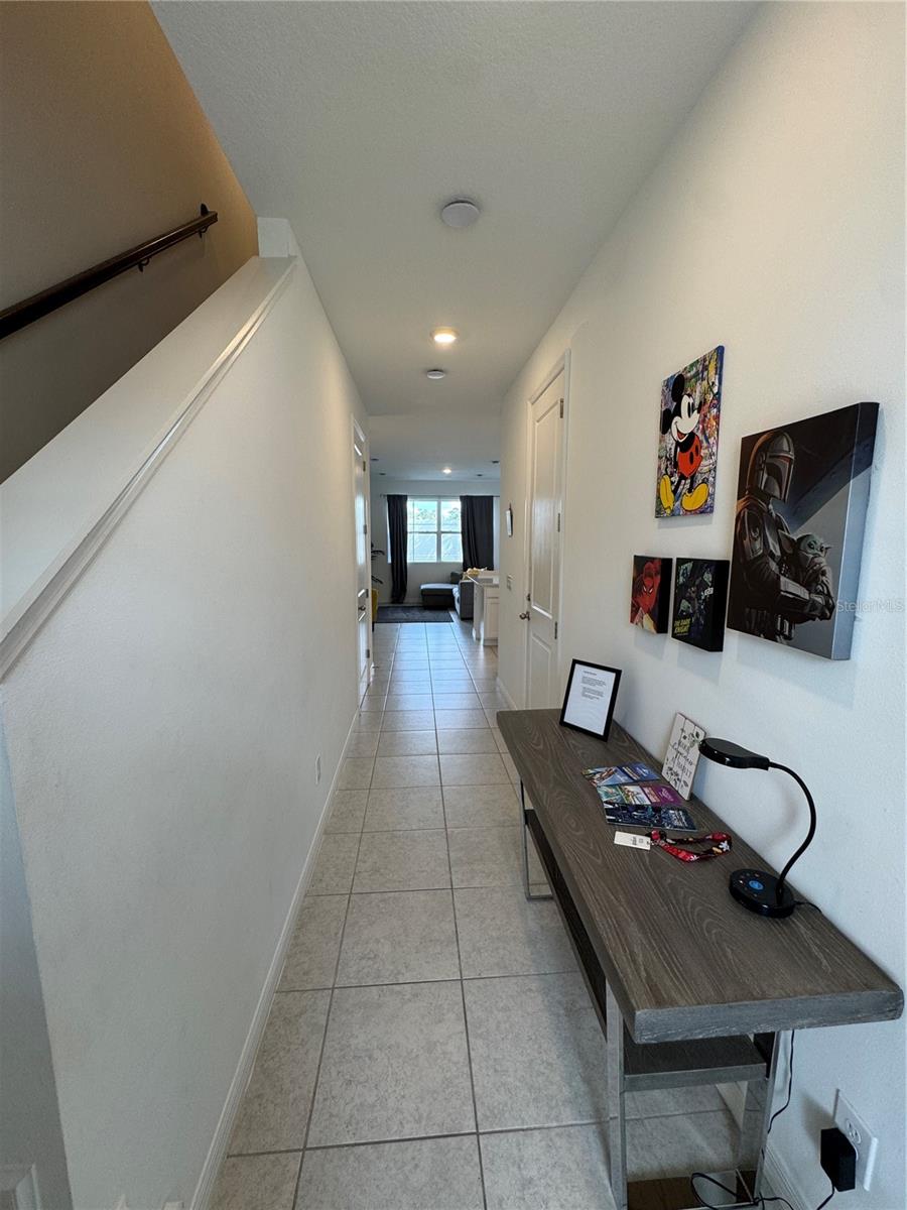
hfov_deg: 85.7
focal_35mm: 14
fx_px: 489
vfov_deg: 102.1
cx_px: 454
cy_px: 605
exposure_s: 1/120
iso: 100
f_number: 2.2
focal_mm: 2.22
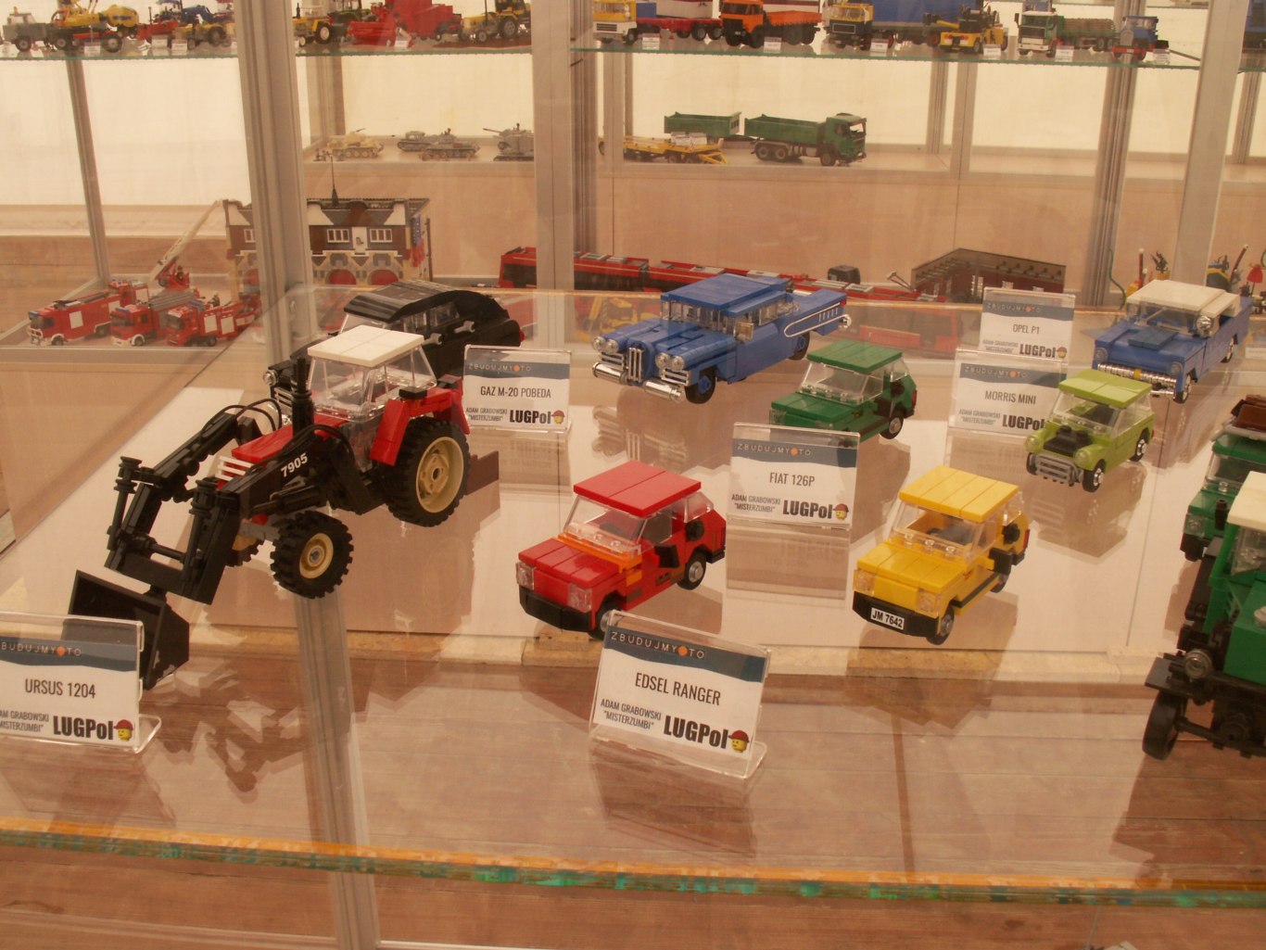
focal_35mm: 35
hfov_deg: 52.6
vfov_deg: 40.7
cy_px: 475
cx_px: 633
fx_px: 1280
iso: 64
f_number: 8
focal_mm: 5.86
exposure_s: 1/15
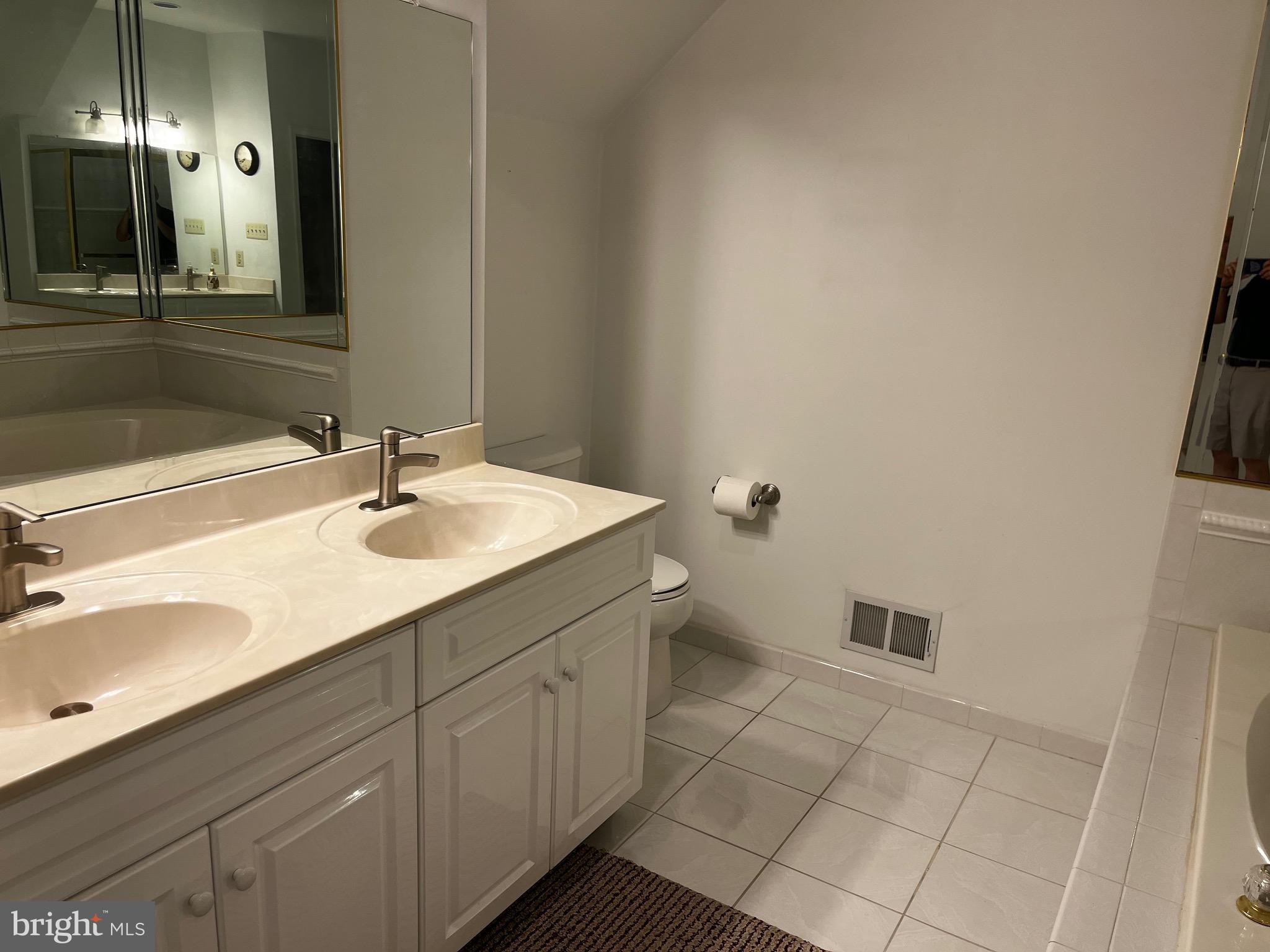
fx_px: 954
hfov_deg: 67.3
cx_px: 635
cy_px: 476
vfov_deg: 53.1
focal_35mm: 26
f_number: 1.6
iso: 64
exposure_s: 1/120
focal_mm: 5.1
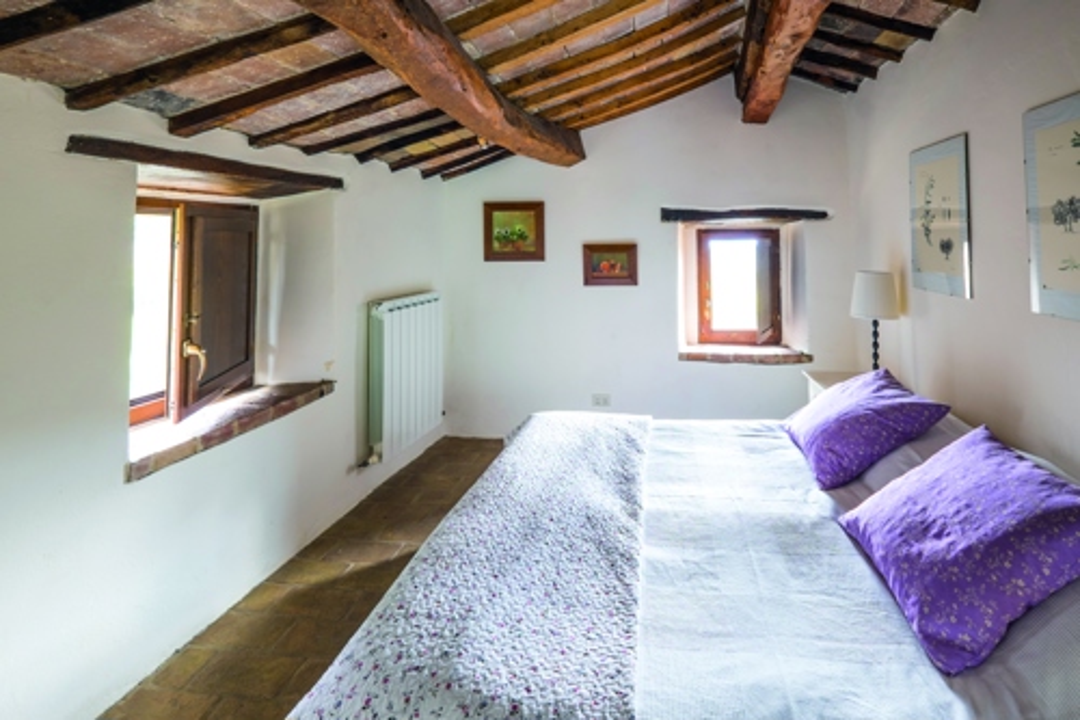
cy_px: 360
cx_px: 540
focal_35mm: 15
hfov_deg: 100.4
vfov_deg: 77.3
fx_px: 450
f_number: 8
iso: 250
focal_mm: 10
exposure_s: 1
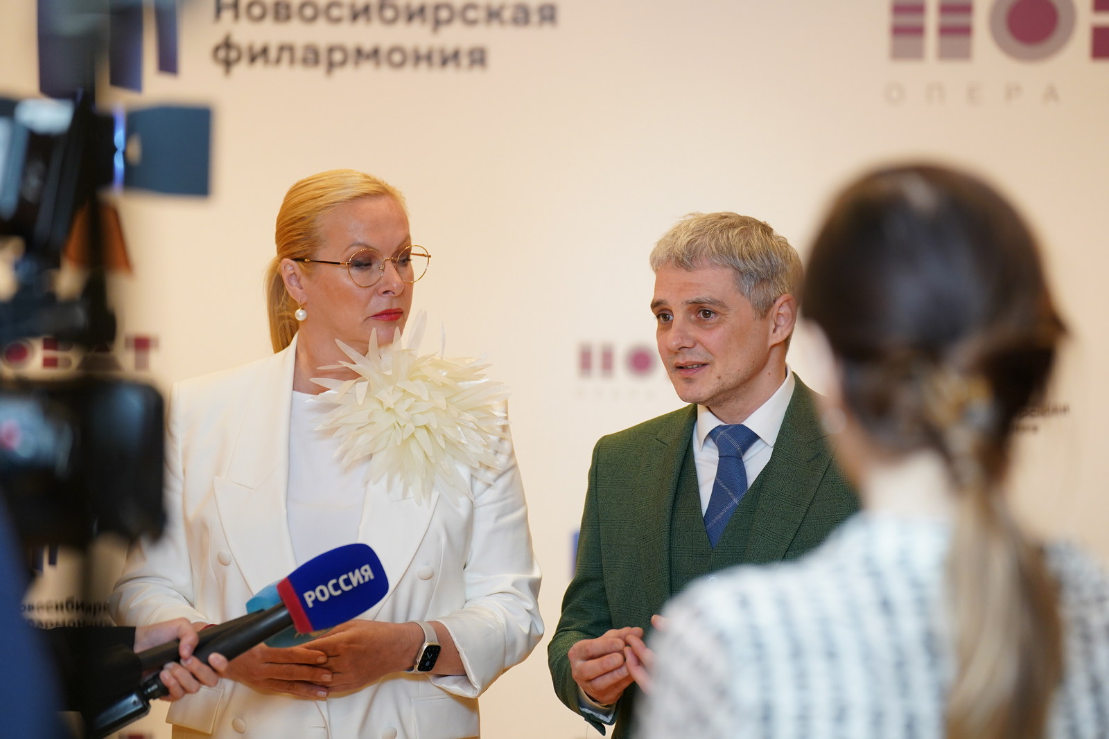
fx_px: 3450
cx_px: 554
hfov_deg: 18.3
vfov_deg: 12.2
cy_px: 370
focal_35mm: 112
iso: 1600
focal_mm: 112
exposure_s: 1/400
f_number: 2.8
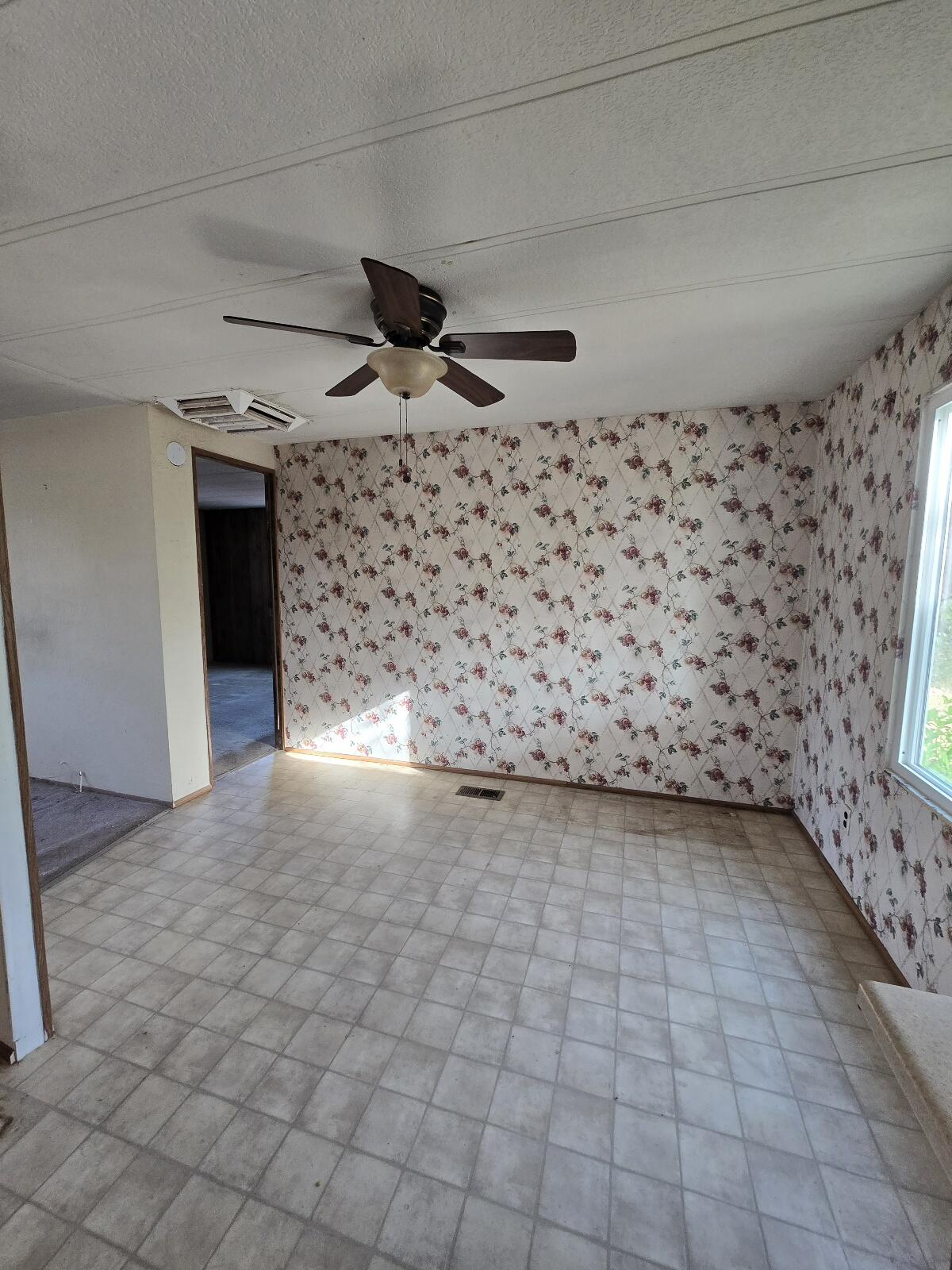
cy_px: 635
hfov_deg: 89.9
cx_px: 476
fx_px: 477
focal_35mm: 13
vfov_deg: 106.2
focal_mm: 2.2
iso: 200
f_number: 2.2
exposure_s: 1/60.2
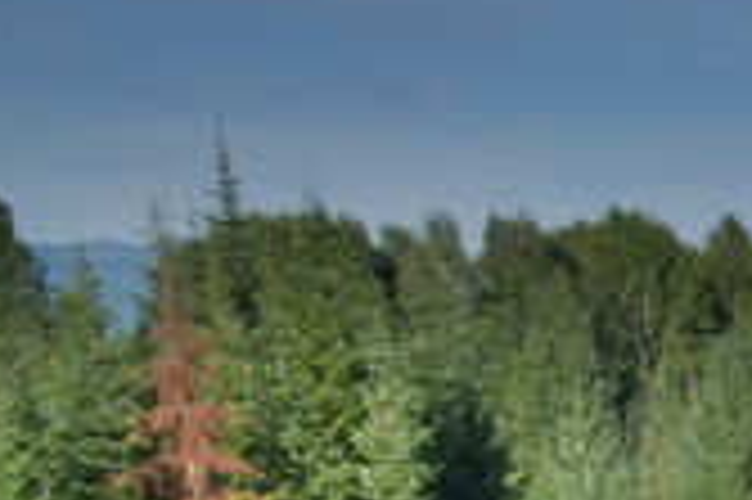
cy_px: 1435
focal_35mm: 166
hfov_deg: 9.9
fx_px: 3464
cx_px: 2139
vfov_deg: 7.4
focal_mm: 18
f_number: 11
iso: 250
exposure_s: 1/250
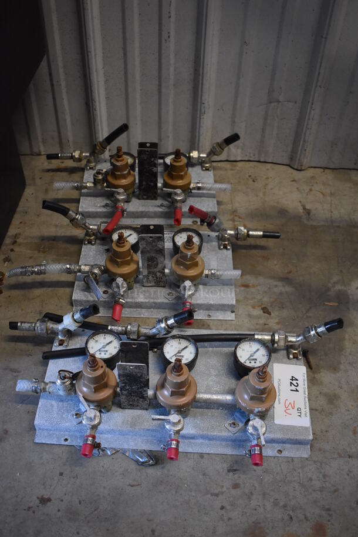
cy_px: 268
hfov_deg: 38.4
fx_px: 514
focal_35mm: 34
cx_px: 179
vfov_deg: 55.1
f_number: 3.8
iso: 1600
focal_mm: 23
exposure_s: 1/125
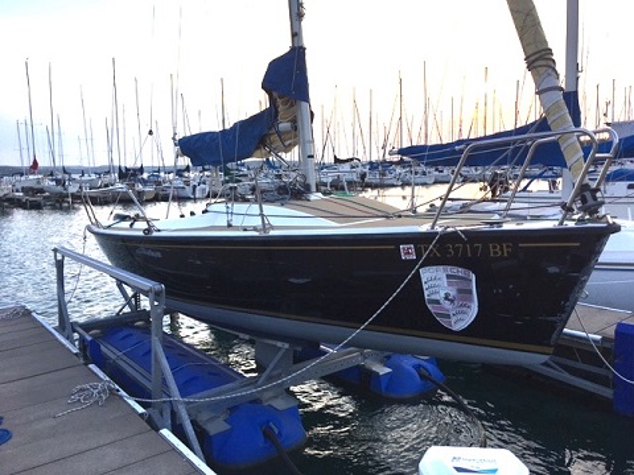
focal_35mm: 29
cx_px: 317
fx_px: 531
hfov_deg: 61.7
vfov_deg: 48.2
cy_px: 238
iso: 25
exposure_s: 1/538
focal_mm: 4.15
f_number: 2.2
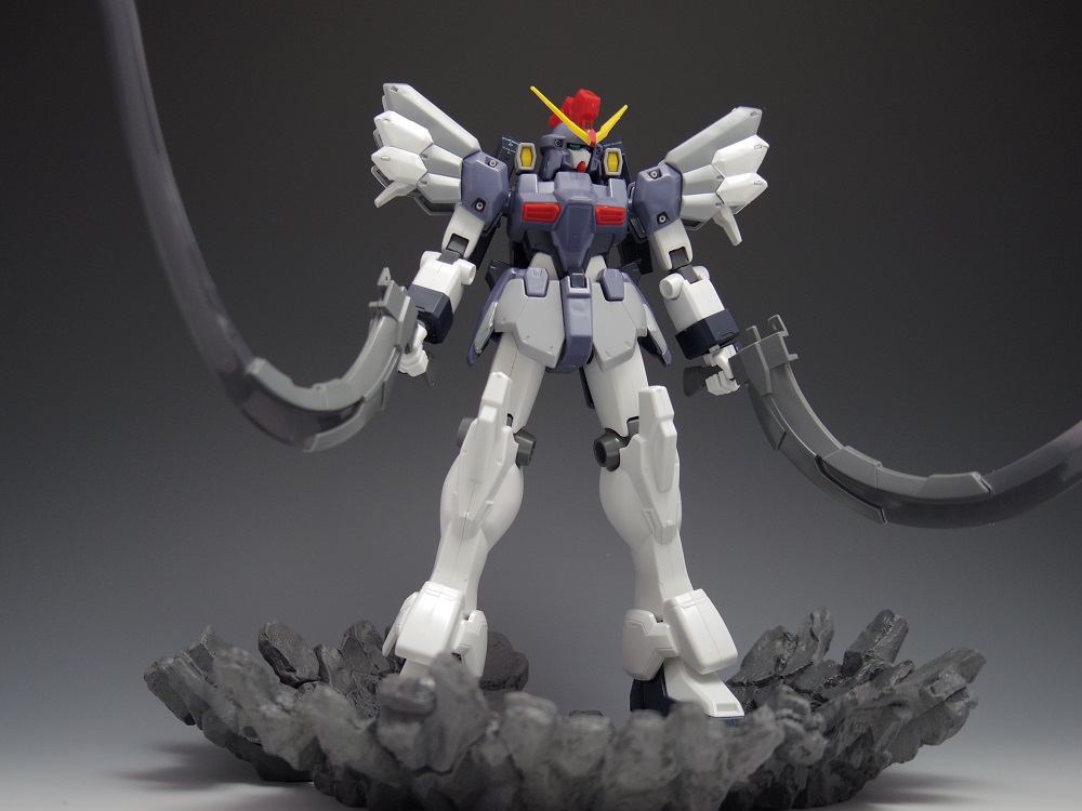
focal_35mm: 39
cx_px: 541
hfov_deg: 47.9
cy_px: 406
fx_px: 1219
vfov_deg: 36.8
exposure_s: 1/60
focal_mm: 8.5
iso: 200
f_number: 1.9
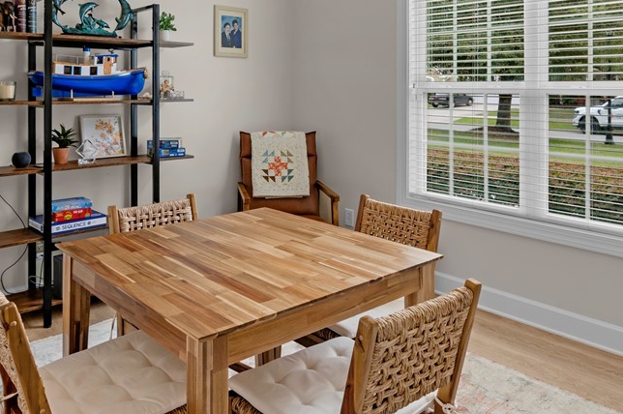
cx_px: 294
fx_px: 481
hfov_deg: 65.8
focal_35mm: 28
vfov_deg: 44.9
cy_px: 100
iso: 100
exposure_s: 1/8
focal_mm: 11
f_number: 7.1
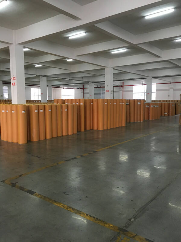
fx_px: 202
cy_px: 121
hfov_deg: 48.2
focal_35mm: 29
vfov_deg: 61.7
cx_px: 90
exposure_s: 1/33
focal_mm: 4.15
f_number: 2.2
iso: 200
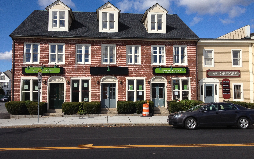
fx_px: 263
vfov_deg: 33.6
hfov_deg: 51.5
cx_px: 130
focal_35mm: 38
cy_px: 79
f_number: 2.4
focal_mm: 4.28
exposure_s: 1/2123
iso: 50
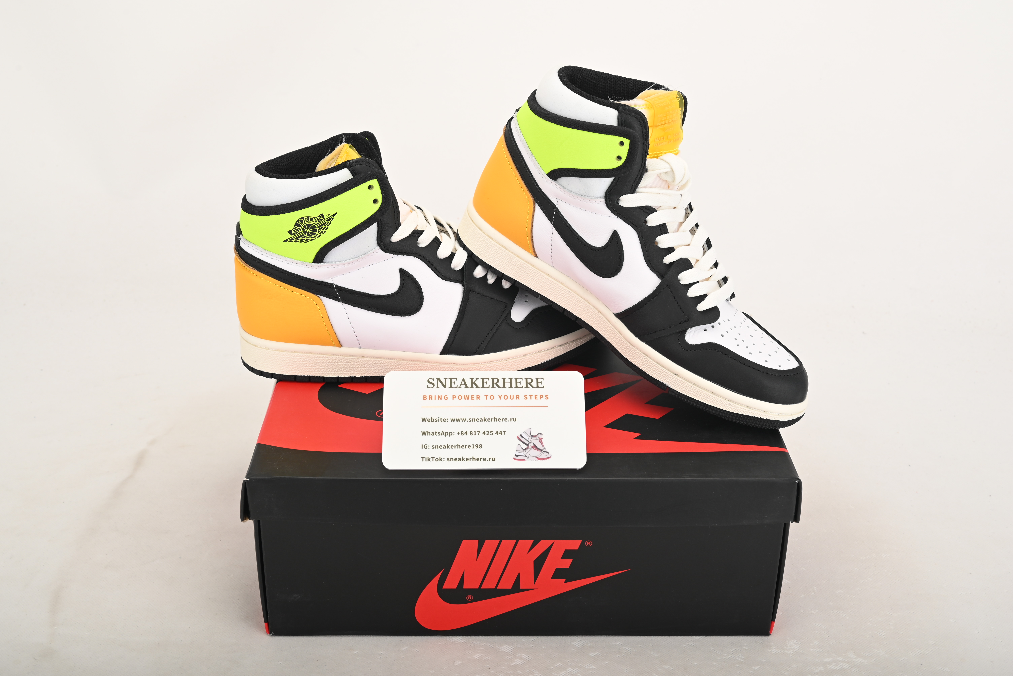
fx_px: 1182
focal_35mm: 42
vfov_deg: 31.9
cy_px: 338
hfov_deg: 46.4
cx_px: 506
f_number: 11
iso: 100
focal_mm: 42
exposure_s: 1/200
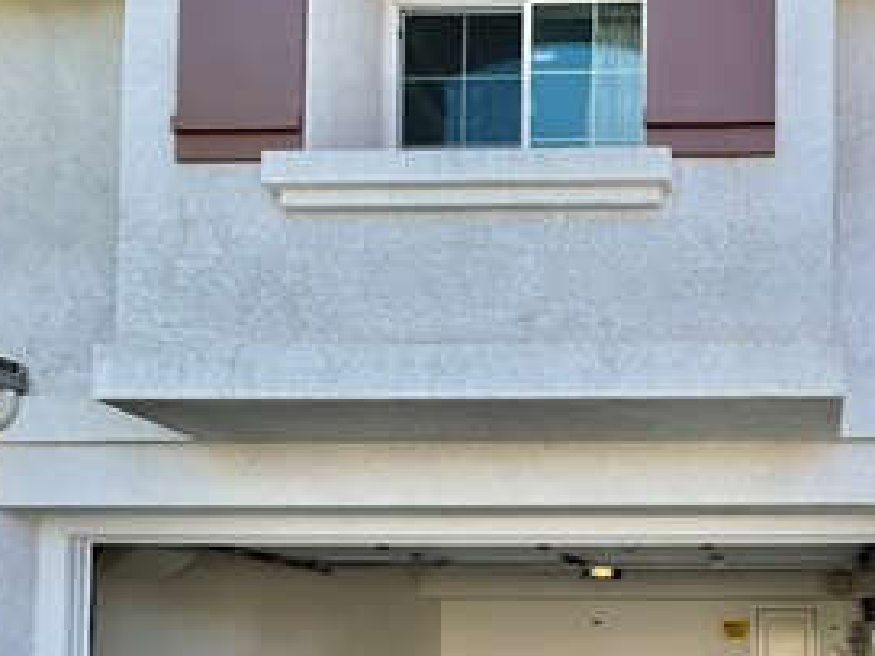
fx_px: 834
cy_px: 656
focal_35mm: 33
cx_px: 801
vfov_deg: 38.2
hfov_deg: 48.9
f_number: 2.2
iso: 40
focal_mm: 2.22
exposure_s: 1/317
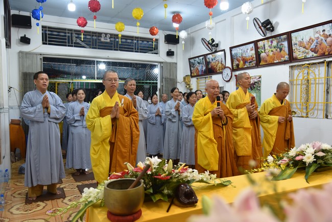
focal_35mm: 30
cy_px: 111
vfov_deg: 43.6
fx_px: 277
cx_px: 166
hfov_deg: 61.9
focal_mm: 30
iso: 500
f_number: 4
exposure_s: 1/60
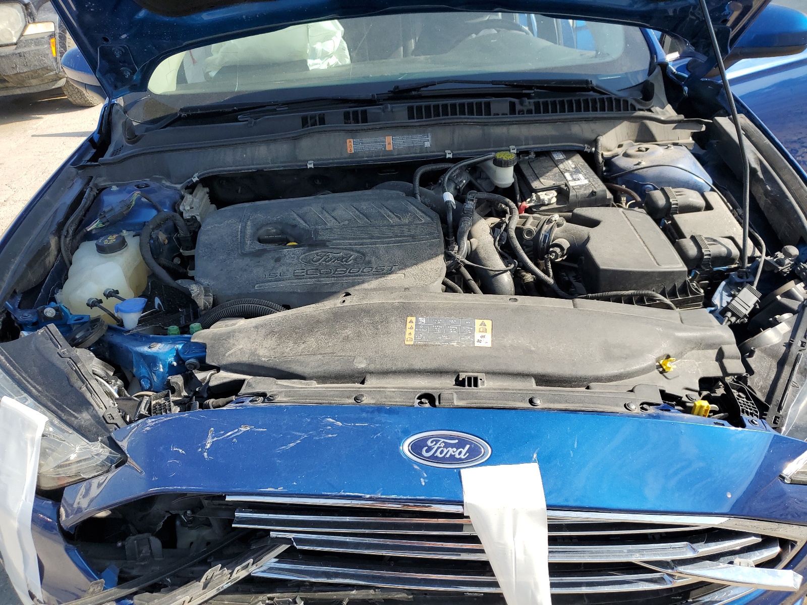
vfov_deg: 53.1
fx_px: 606
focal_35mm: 26
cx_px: 404
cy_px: 302
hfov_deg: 67.3
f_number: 1.5
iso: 50
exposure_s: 1/1667
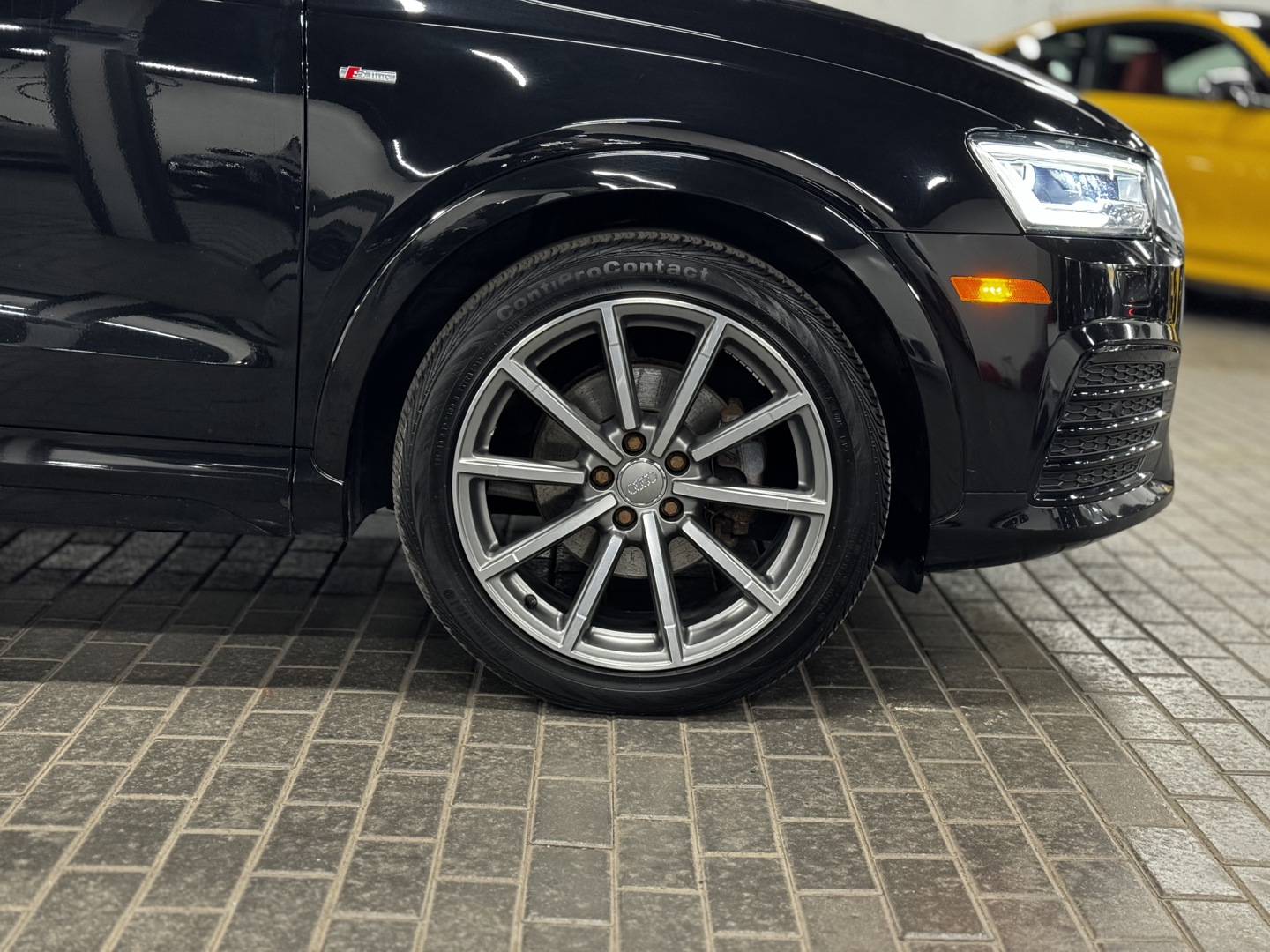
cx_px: 635
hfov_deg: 39.7
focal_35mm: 48
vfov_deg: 30.3
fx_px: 1761
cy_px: 476
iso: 500
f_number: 1.78
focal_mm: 6.86
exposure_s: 1/35
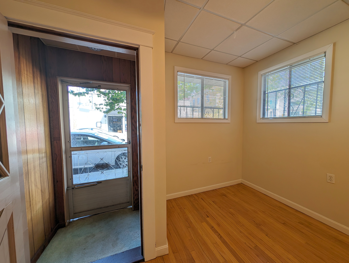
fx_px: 121
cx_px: 174
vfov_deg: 94.6
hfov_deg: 110.5
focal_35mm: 12
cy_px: 132
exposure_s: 1/137
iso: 56
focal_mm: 2.23
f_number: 1.95
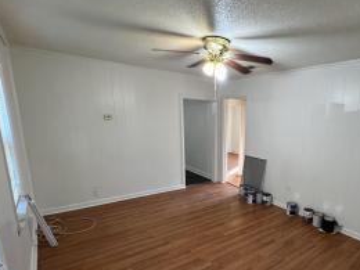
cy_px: 168
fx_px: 208
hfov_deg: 78.5
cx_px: 246
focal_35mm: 20
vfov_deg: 65.1
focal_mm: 1.57
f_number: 1.8
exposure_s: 1/120
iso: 200
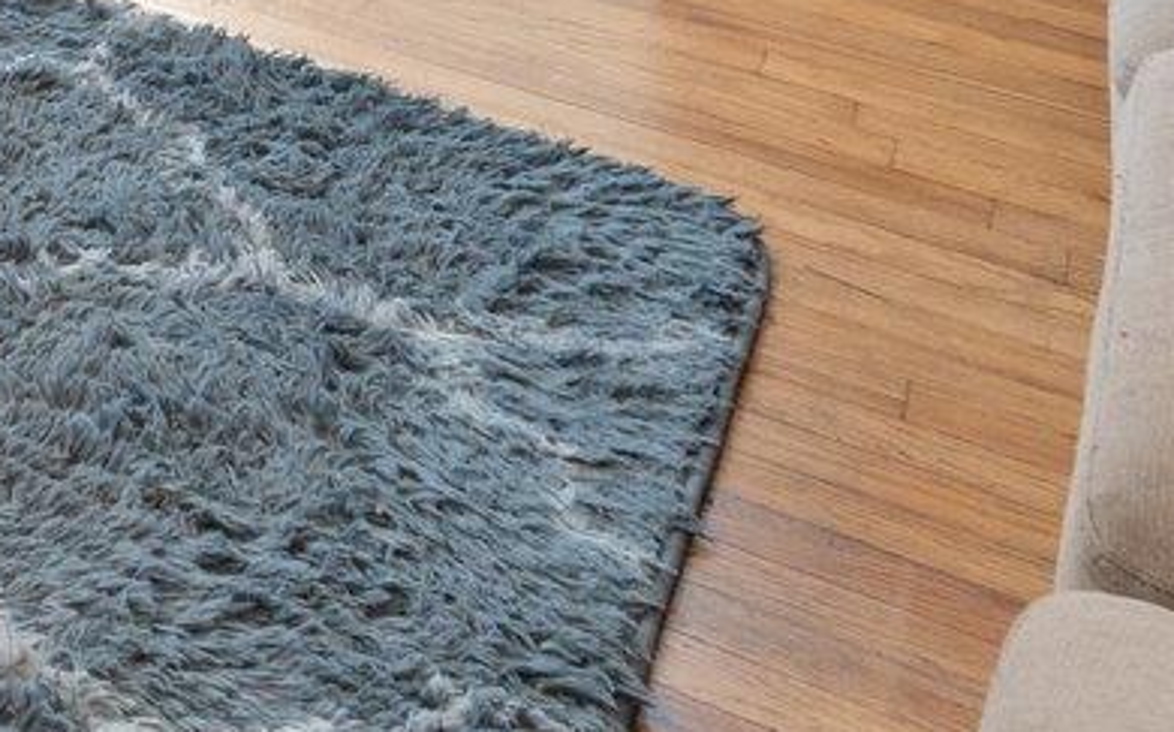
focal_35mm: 75
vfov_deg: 13.2
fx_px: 2398
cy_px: -990
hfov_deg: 20.0
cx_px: -945
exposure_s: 2
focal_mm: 14
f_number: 10
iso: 200
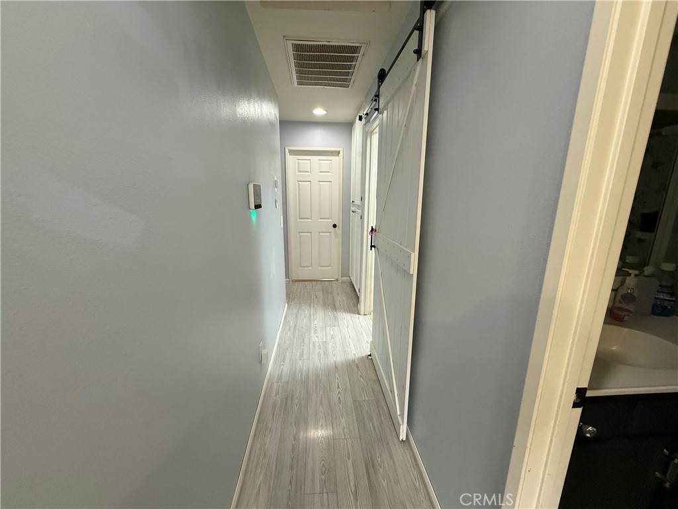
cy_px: 254
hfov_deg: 102.1
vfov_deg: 85.7
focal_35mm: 14
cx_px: 339
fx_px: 274
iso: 320
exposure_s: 1/60
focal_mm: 2.22
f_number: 2.2
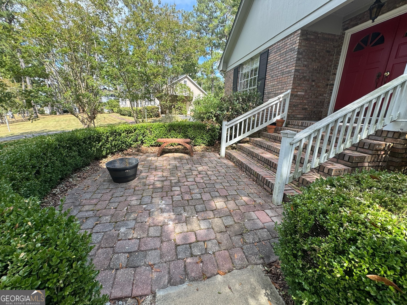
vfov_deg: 85.7
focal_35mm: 14
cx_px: 204
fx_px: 165
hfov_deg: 102.1
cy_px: 152
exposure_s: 1/462
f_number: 2.2
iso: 40
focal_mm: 2.22
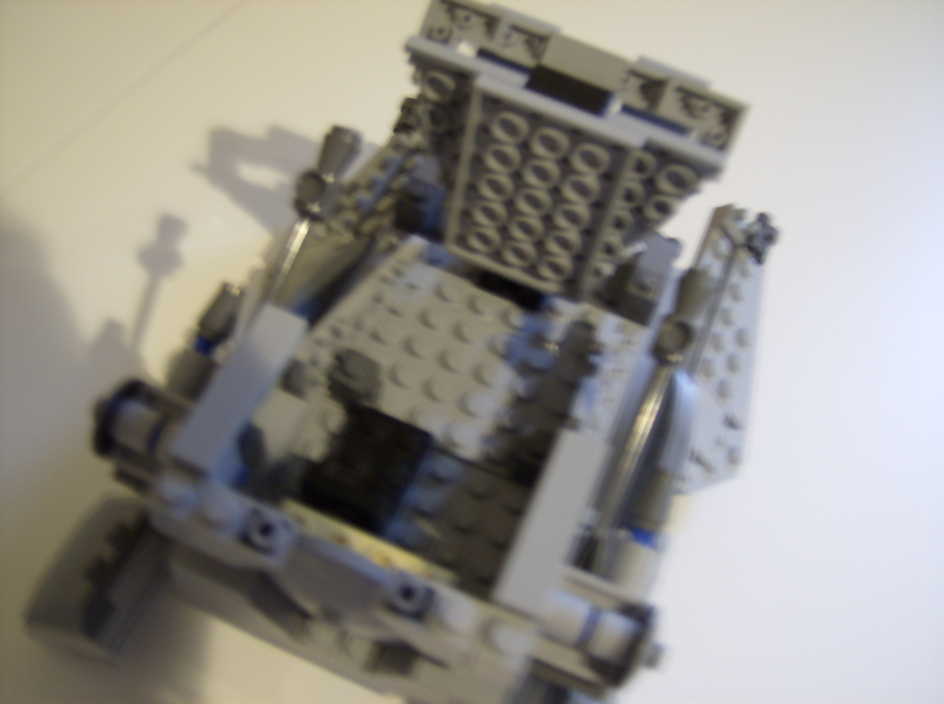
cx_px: 472
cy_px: 352
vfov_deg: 39.5
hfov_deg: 51.5
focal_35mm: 36
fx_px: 980
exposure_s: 1/2.1
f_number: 2.8
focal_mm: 6
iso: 200
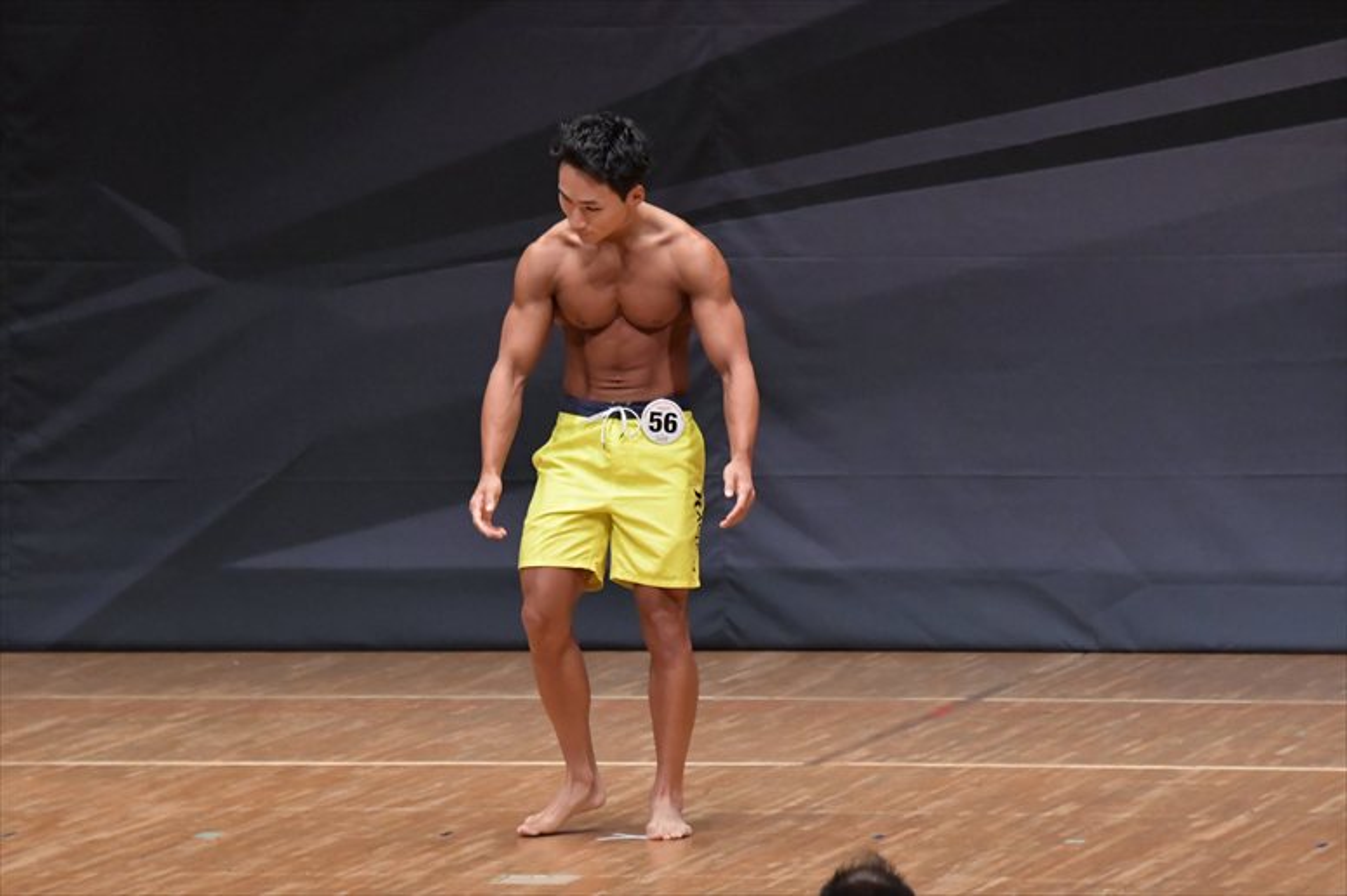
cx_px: 674
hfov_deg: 7.2
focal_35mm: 285
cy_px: 448
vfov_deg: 4.8
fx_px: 10659
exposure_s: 1/400
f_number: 5.6
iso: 6400
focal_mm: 190
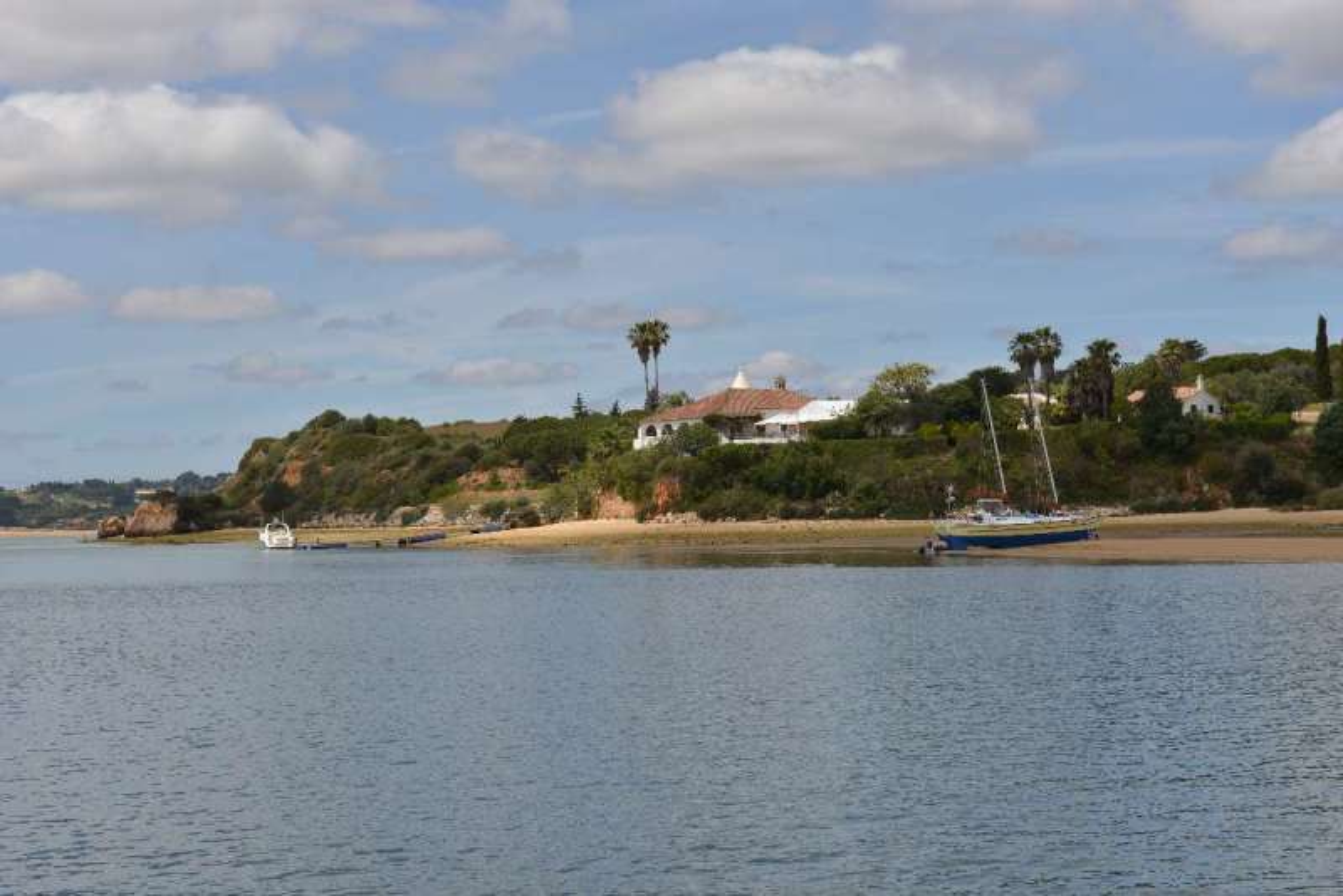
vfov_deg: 19.5
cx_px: 672
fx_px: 2612
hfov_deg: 28.8
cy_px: 448
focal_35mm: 70
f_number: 11
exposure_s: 1/320
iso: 125
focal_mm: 70
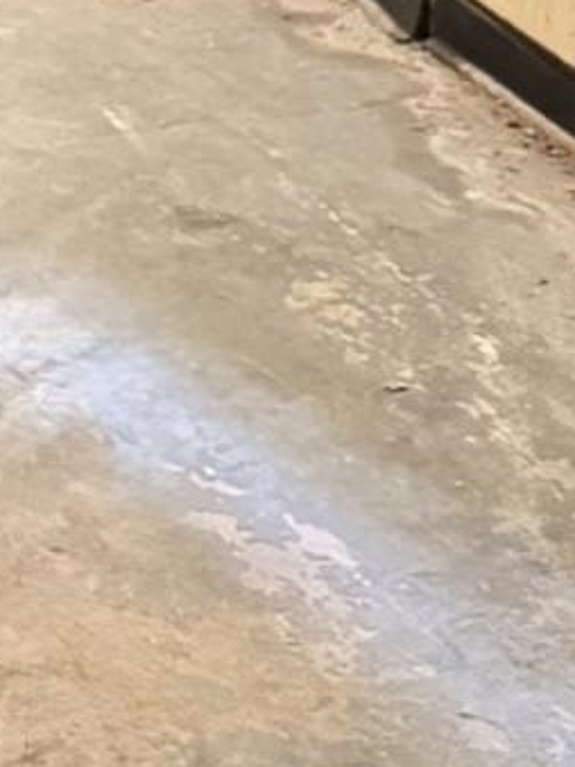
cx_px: -704
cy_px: 81
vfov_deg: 13.5
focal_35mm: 145
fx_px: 3213
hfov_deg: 9.3
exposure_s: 1/40
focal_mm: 6.76
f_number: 1.78
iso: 800
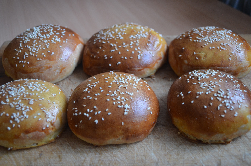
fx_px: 278
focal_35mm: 40
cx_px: 128
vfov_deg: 33.2
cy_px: 82
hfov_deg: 48.6
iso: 1000
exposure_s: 1/6
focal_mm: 26
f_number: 4.2
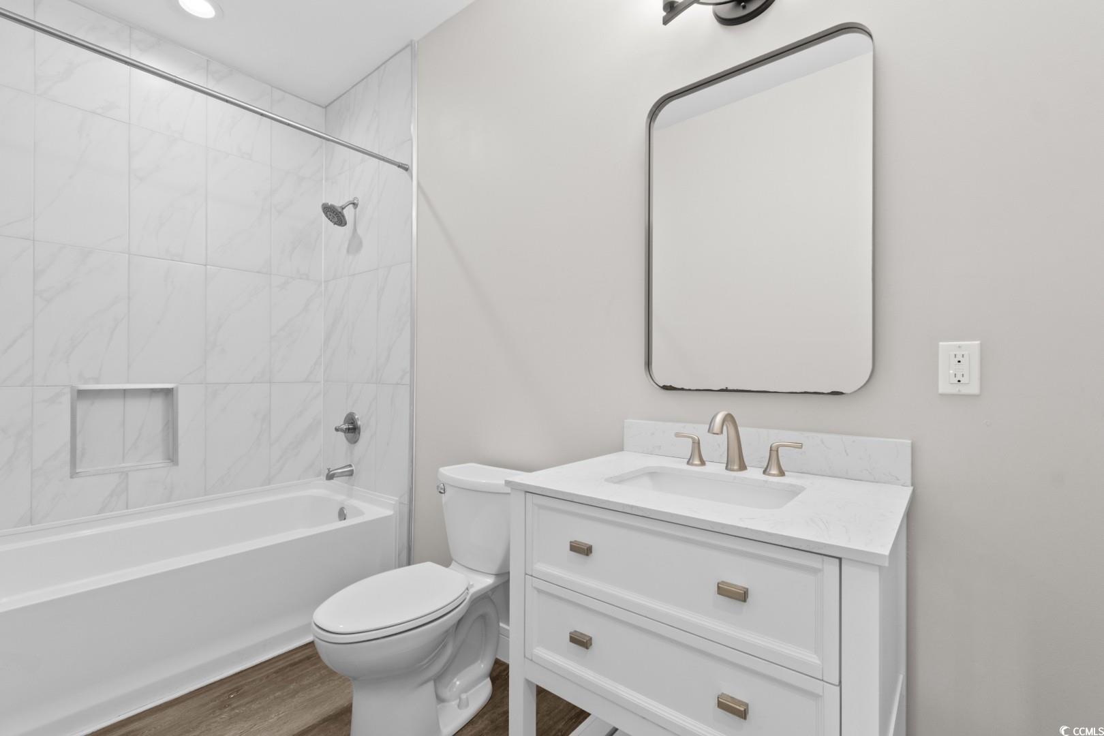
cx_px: 552
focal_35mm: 15
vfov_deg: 77.3
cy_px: 368
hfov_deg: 100.4
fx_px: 460
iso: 100
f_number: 4.5
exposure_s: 1/8
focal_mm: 10
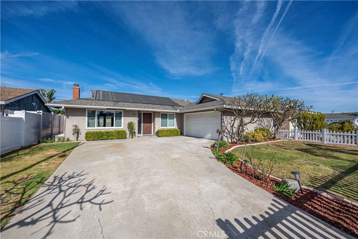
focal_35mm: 14
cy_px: 120
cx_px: 179
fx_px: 139
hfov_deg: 104.2
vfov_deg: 81.2
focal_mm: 14
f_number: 5
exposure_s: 1/4000
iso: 250
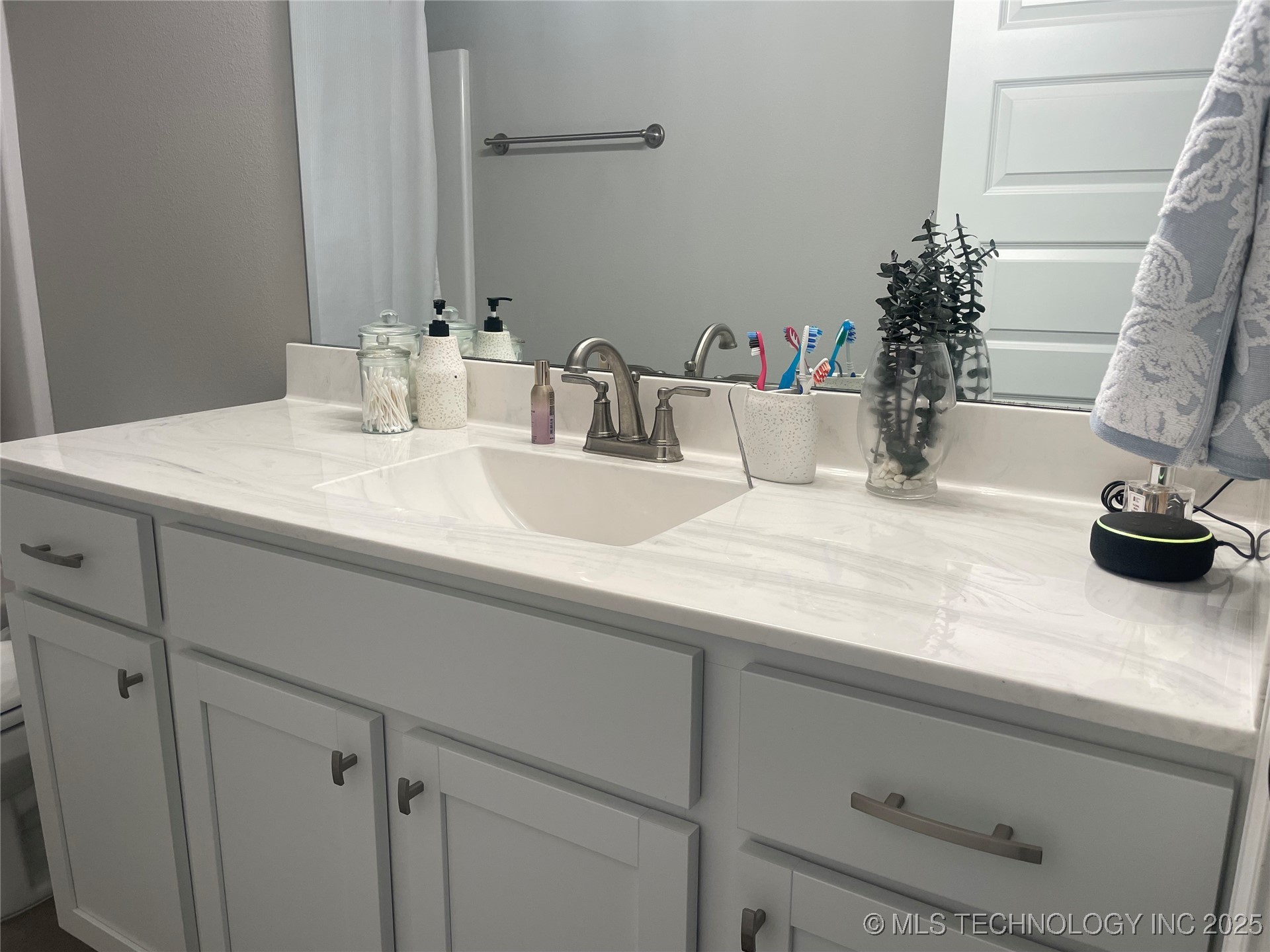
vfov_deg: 53.1
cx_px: 635
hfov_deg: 67.3
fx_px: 954
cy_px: 476
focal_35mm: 26
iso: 64
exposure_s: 1/120
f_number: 1.6
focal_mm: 4.2
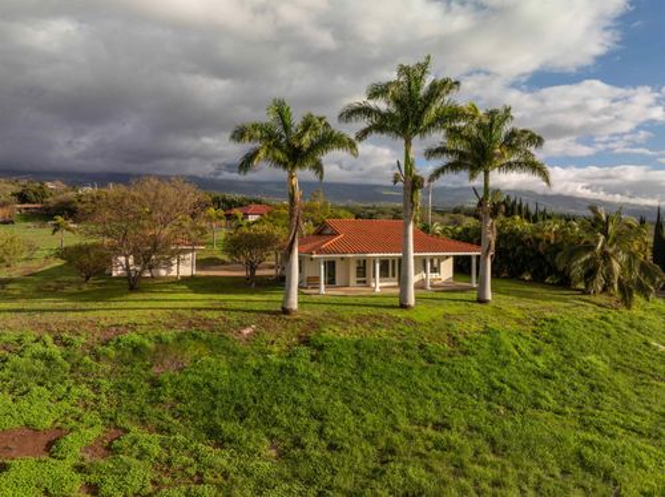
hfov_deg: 71.6
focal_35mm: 24
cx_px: 332
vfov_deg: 56.7
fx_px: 461
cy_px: 248
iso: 100
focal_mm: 12.29
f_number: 11
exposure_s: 1/160
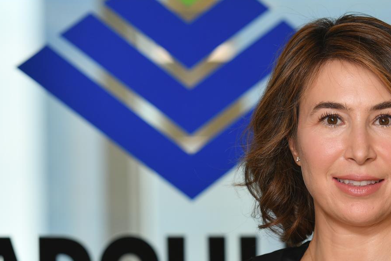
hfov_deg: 6.2
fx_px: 3627
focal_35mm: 334
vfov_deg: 4.1
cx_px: 212
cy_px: 233
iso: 160
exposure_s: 1/200
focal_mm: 135
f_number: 3.5
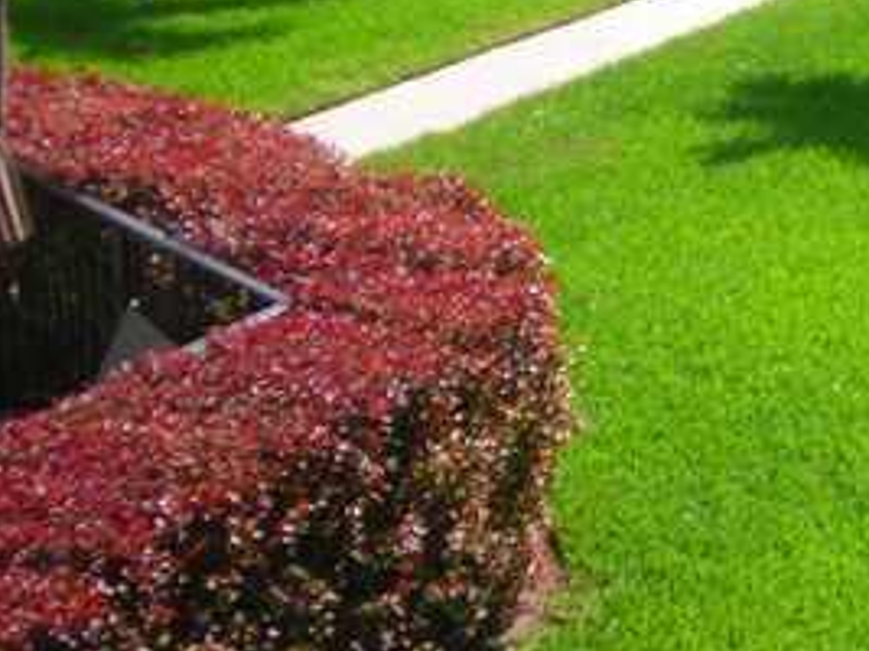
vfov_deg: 12.8
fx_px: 2861
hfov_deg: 16.7
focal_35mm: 114
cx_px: 986
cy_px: 20
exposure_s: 1/87
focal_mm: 6.3
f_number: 6.4
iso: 50
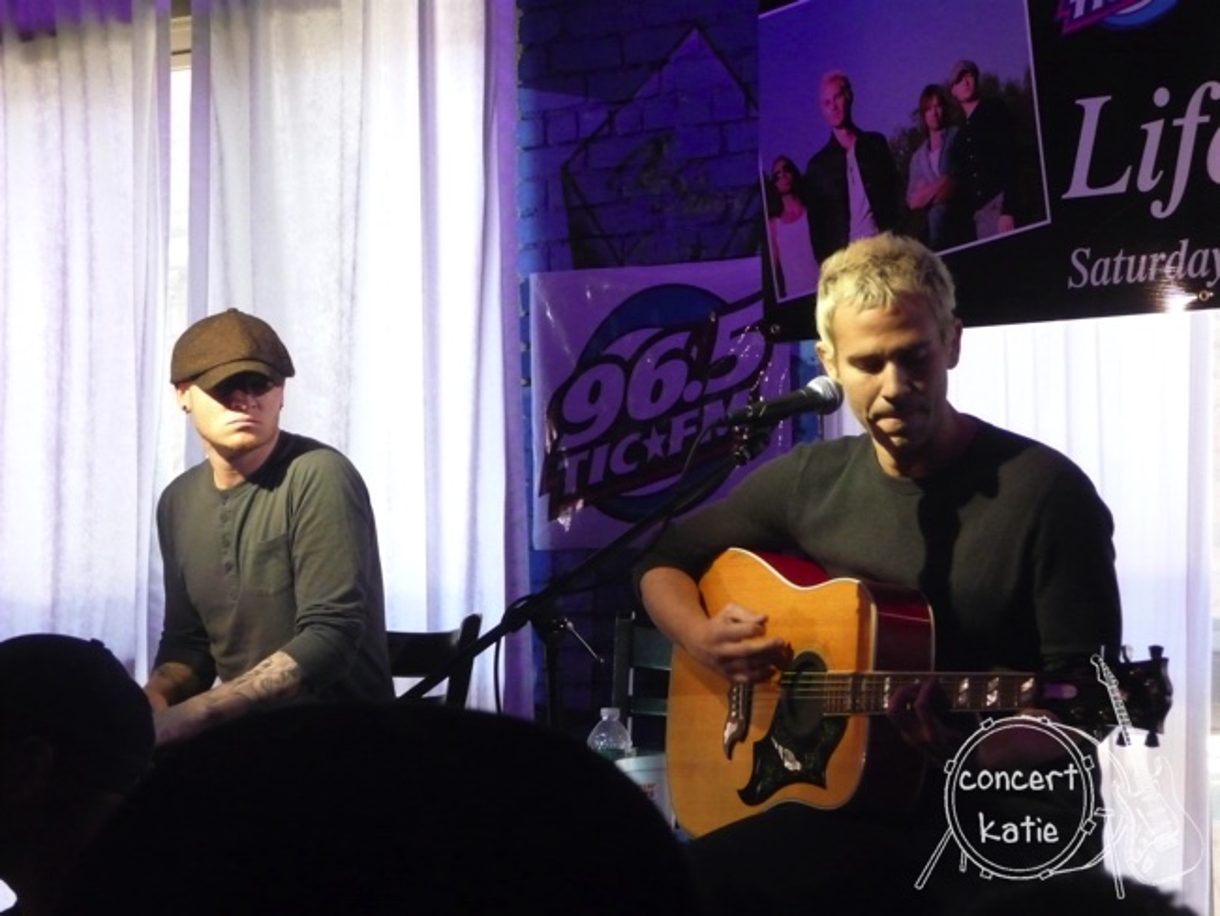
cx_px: 610
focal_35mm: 112
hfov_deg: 17.6
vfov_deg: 13.2
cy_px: 458
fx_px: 3949
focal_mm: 19.1
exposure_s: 1/80
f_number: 4.7
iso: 800
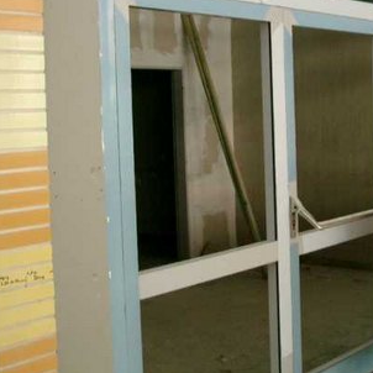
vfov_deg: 26.4
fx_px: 792
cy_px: 153
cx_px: 246
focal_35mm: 65
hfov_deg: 26.4
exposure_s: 1/50
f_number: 2.6
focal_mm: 7.6
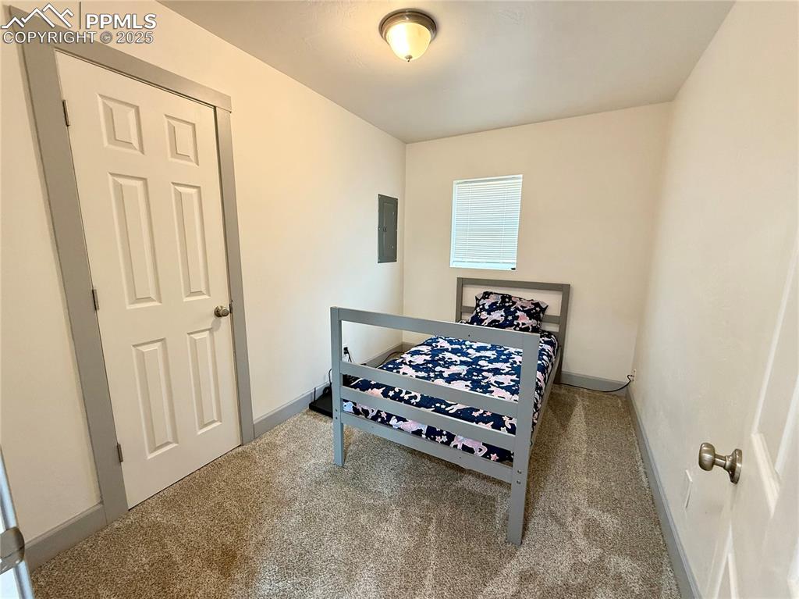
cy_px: 300
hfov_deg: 102.1
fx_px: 323
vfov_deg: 85.6
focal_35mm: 14
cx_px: 400
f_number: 2.2
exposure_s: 1/60
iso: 200
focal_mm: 2.22
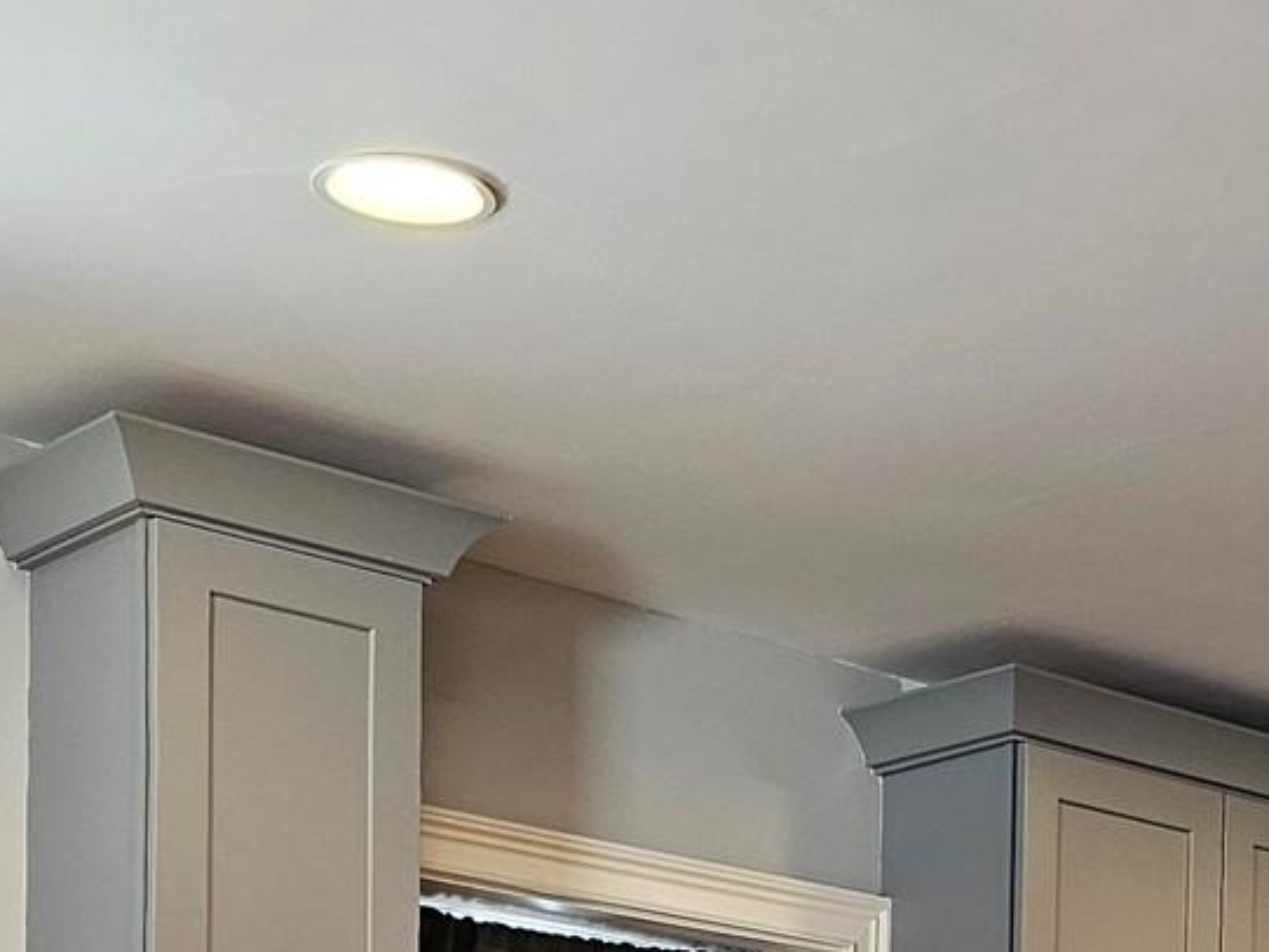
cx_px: 1002
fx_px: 3190
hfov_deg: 22.2
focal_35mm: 87
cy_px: 1602
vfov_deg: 15.2
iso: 160
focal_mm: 6.3
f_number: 1.7
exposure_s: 1/120
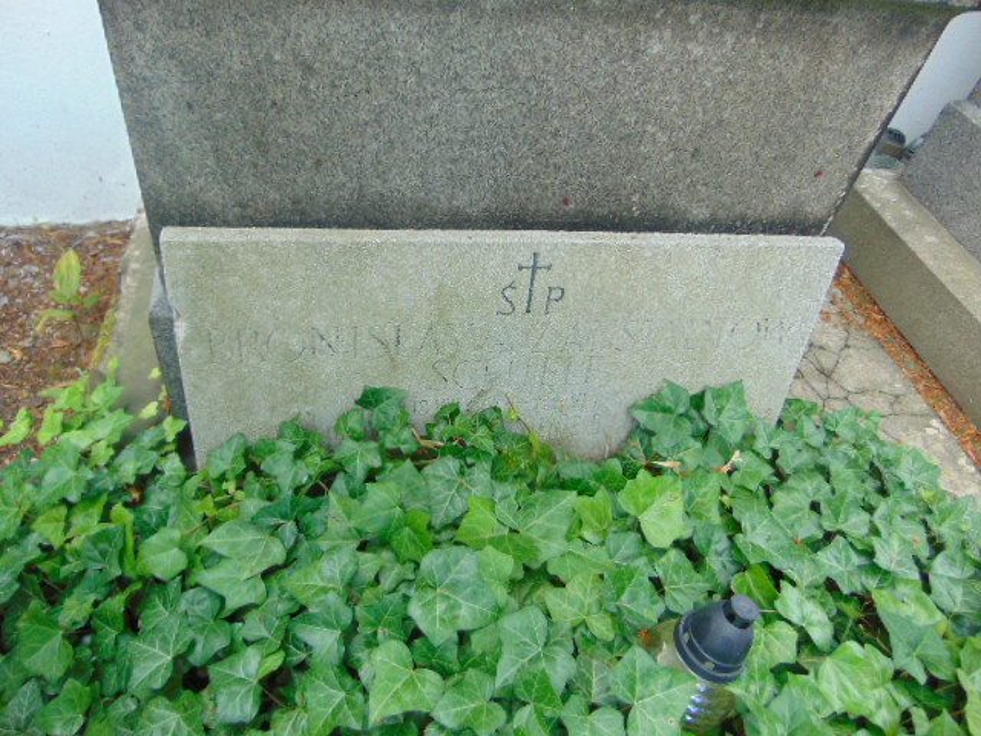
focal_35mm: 25
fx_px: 708
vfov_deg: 54.9
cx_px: 490
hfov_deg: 69.4
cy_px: 368
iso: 80
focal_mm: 4.5
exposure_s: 1/60
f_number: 3
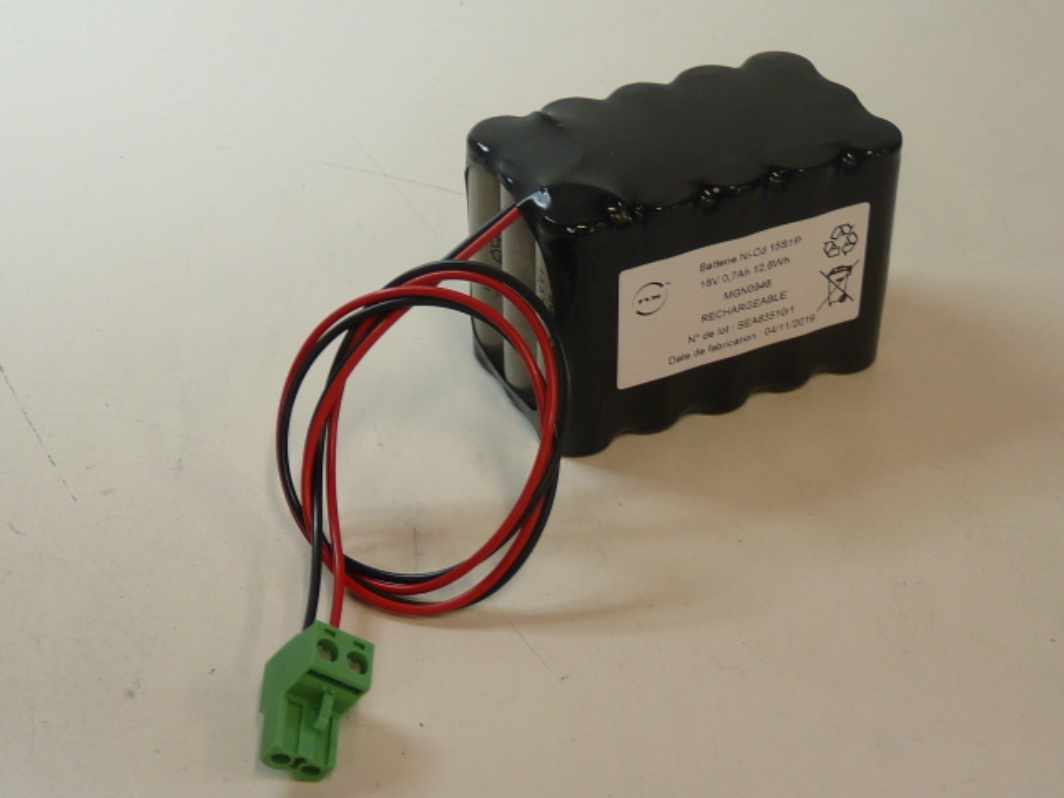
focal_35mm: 59
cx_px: 532
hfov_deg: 32.7
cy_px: 399
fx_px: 1813
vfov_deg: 24.8
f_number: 3
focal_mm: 6
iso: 100
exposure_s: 1/30
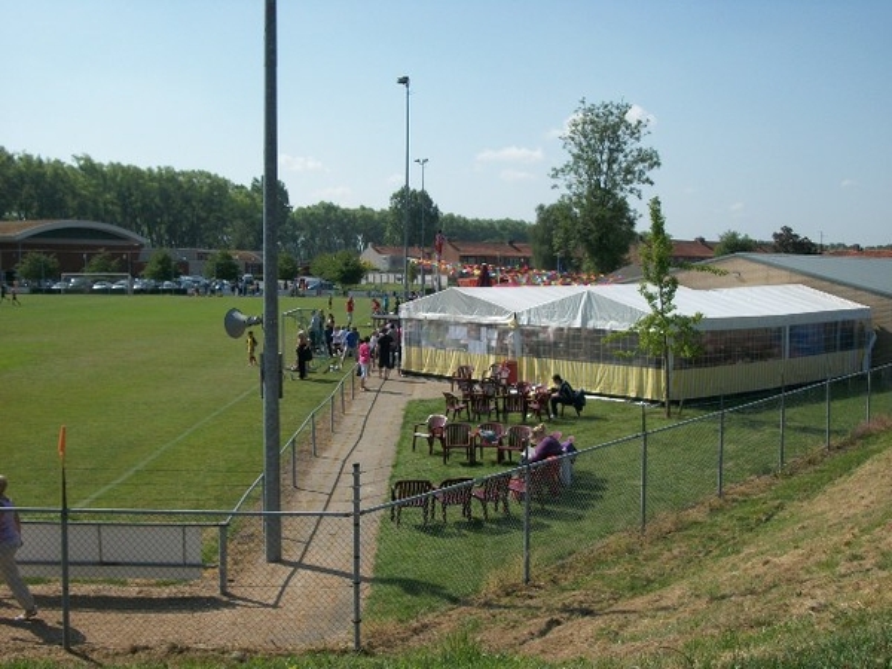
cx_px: 446
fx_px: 1031
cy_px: 334
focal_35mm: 40
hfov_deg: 46.8
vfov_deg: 36.0
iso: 80
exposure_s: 1/200
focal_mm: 7.1
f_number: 9.9
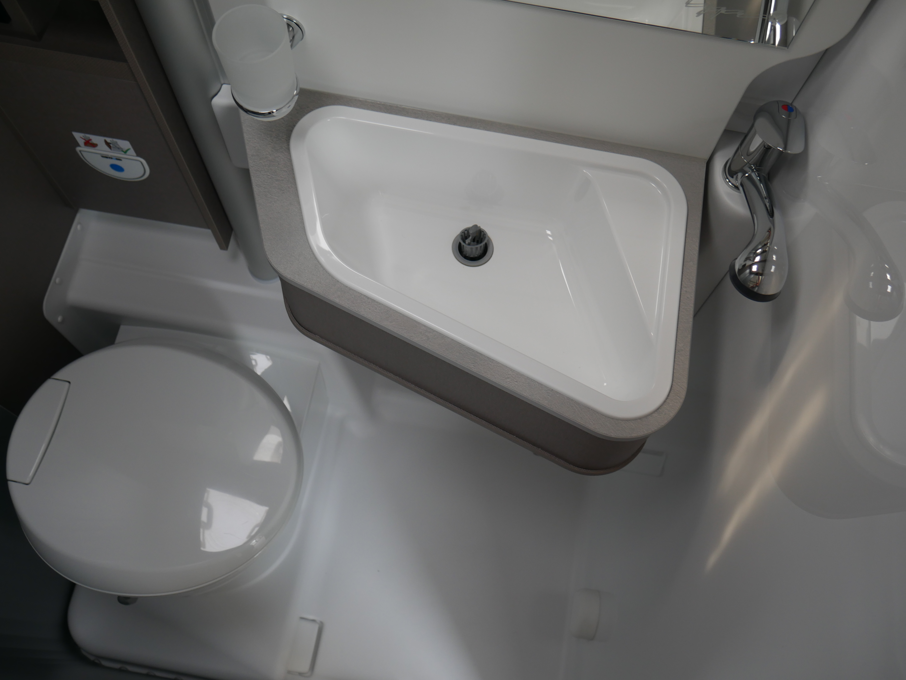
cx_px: 453
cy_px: 340
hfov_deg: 53.9
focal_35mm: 34
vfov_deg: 41.8
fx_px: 890
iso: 250
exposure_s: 1/60
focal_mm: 17
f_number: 4
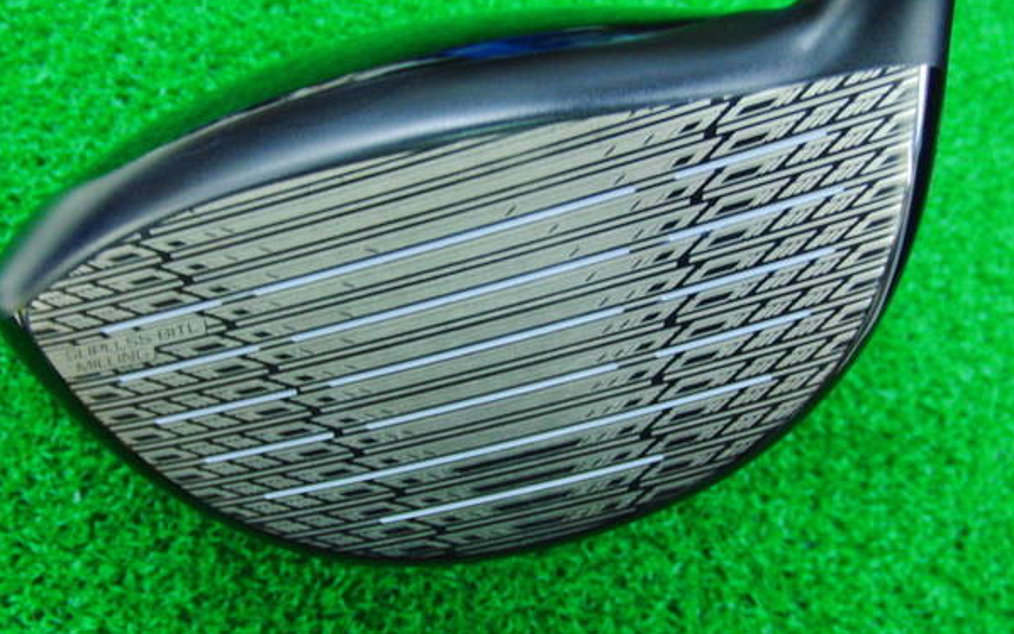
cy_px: 305
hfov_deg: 47.2
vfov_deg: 30.6
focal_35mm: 42
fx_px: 1161
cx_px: 507
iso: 400
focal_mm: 6.42
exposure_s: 1/20
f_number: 3.6
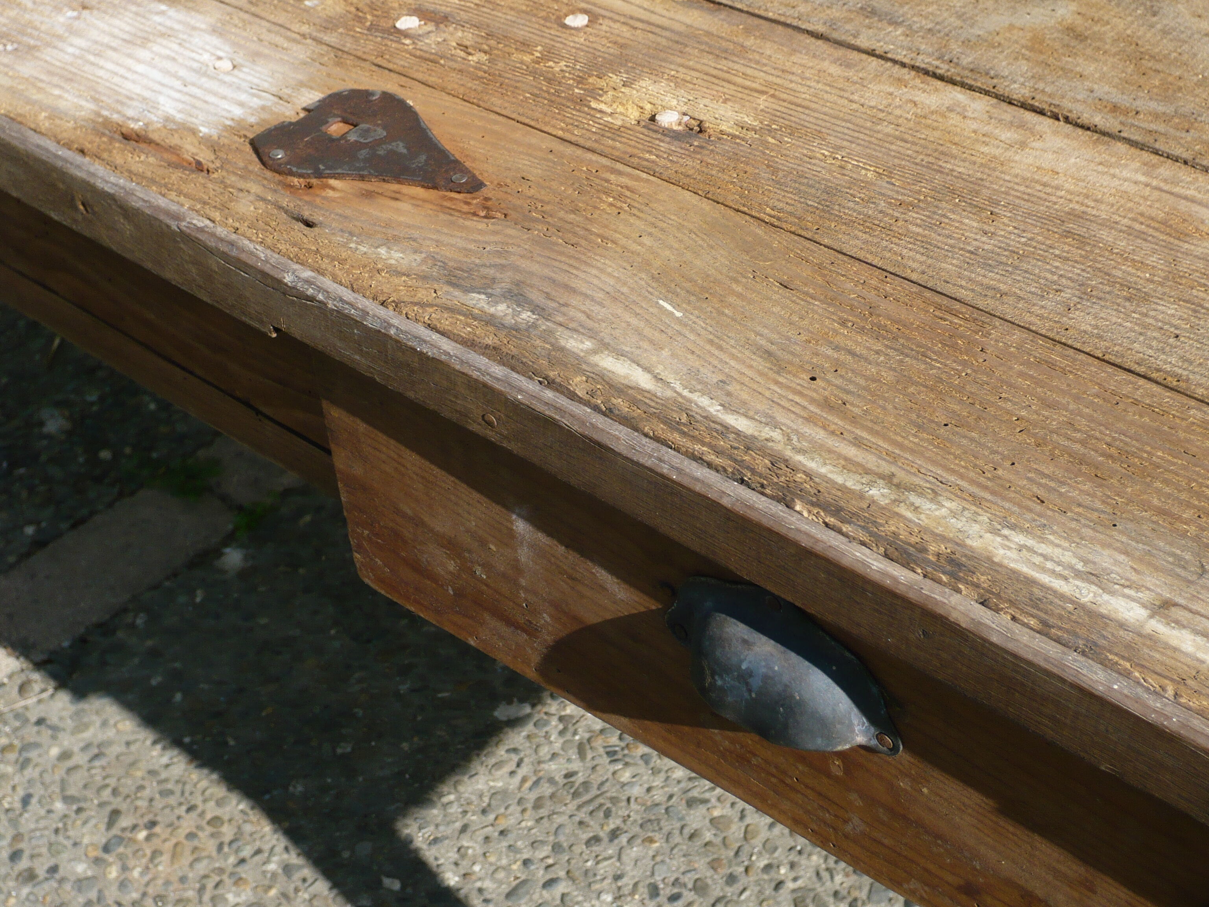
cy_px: 454
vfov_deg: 23.3
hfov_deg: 30.7
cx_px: 604
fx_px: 2200
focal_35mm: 63
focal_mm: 10.3
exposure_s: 1/400
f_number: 4.3
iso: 100
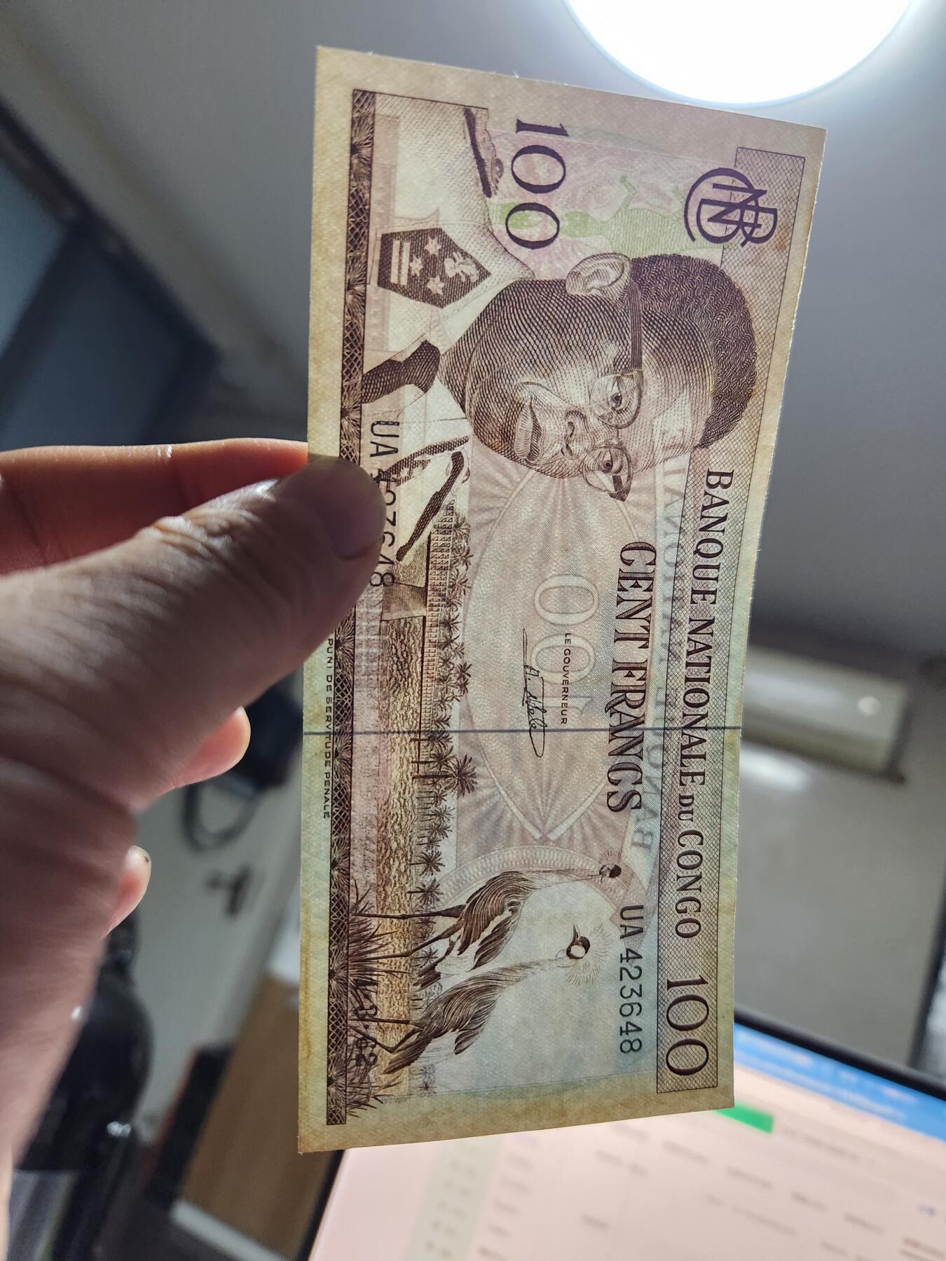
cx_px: 473
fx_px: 838
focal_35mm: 23
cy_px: 630
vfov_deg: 73.9
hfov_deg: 58.9
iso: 1000
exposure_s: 1/100
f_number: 1.8
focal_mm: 5.4
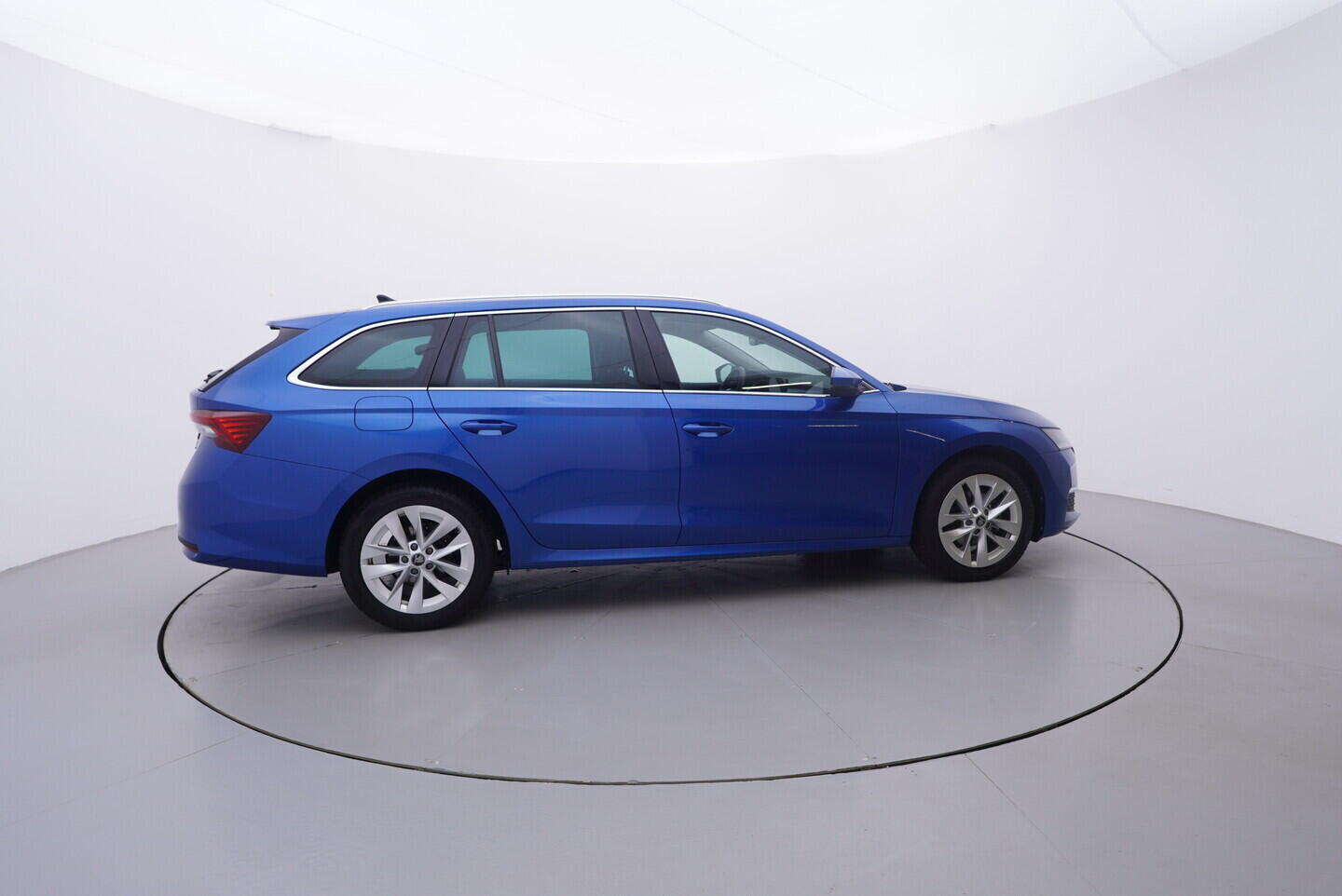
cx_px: 671
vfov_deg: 56.2
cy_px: 448
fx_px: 839
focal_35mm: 22
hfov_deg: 77.3
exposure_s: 1/80
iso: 200
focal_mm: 15
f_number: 5
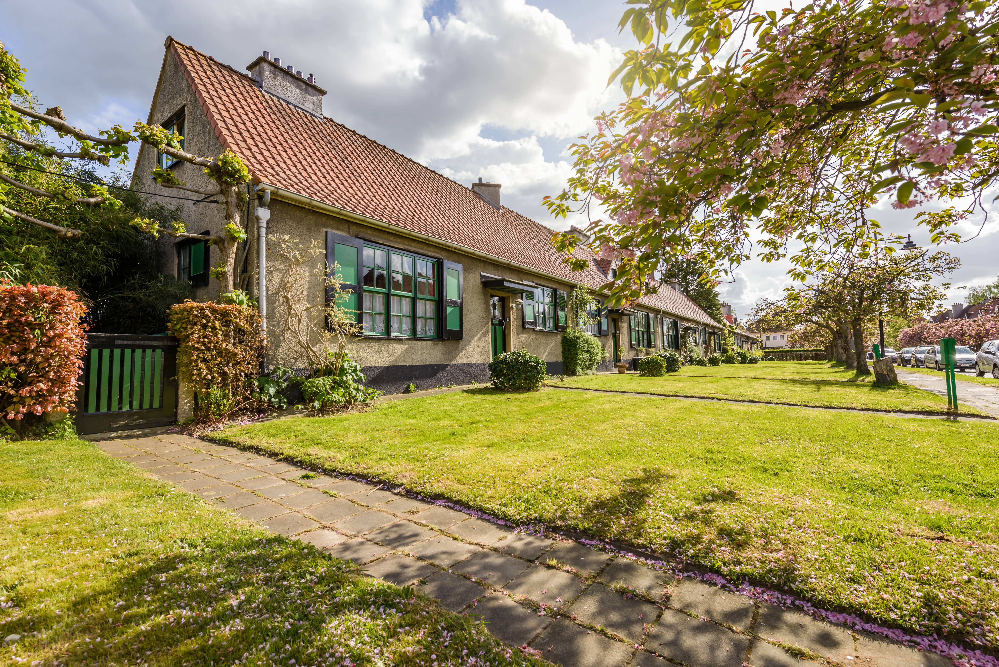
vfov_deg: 73.8
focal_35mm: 16
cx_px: 500
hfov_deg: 96.7
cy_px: 334
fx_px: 444
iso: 250
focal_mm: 16
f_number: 8
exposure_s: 1/400
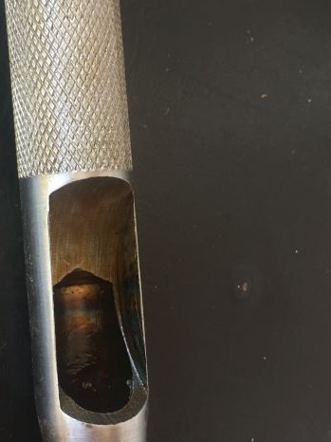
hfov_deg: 31.4
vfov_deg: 41.1
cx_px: 136
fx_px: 587
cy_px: 187
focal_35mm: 46
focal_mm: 4.15
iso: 40
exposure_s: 1/33
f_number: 2.2
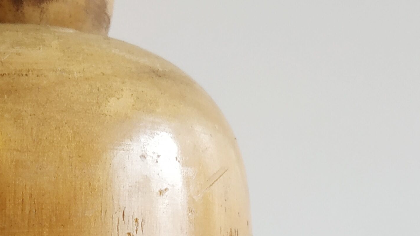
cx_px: 94
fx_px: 813
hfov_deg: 28.4
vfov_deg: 15.1
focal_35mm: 73
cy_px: 370
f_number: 1.9
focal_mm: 3.94
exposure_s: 1/25
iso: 200
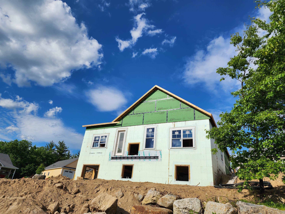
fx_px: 189
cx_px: 142
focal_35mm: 23
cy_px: 107
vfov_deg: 58.9
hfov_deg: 73.9
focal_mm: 6.4
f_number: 1.8
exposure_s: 1/2105
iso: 12
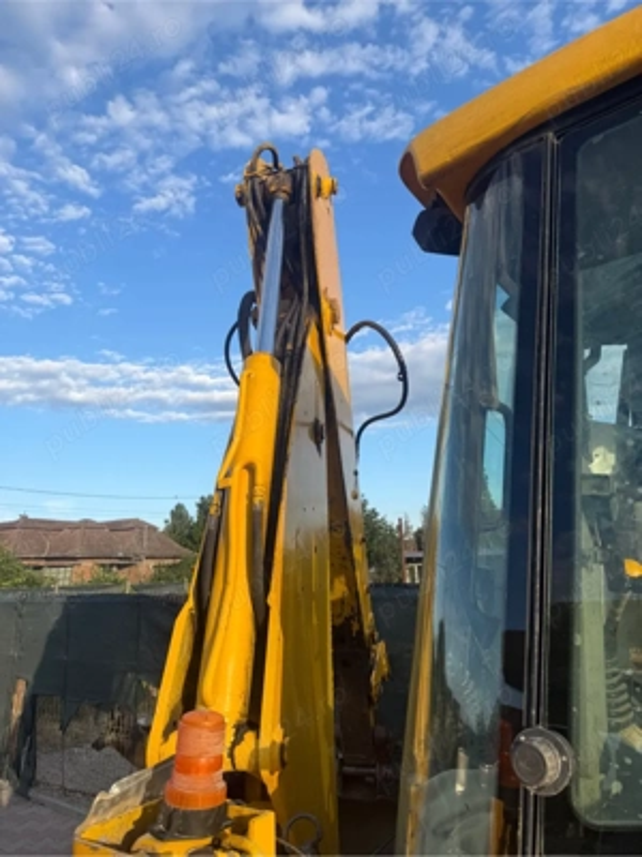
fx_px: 593
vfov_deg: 71.6
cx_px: 321
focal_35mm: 24
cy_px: 428
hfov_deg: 56.8
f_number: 1.78
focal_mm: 6.76
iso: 80
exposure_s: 1/2110
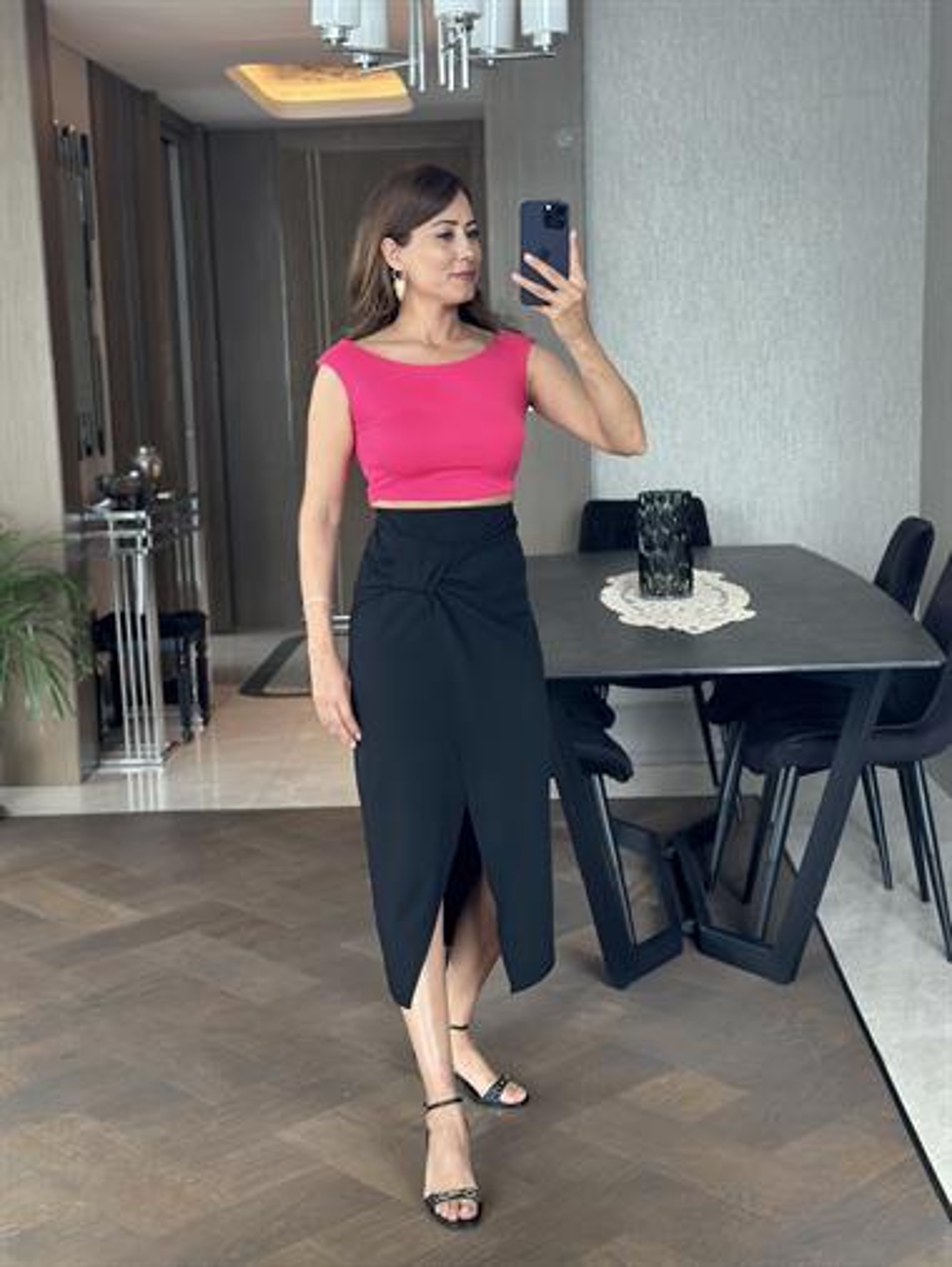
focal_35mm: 48
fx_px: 1759
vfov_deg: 39.6
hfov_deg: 30.3
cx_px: 476
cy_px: 634
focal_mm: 6.86
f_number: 1.78
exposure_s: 1/60
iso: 200
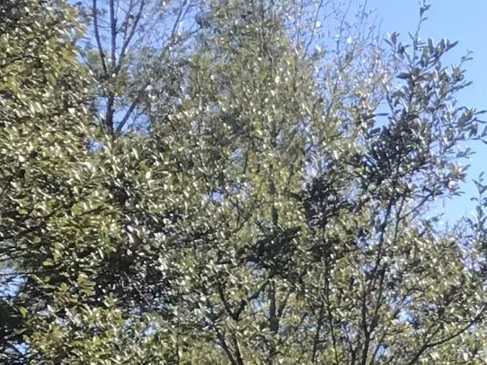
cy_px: 698
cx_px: 1007
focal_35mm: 155
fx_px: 2180
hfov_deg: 11.4
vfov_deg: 9.1
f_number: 1.8
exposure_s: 1/997
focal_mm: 3.99
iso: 20
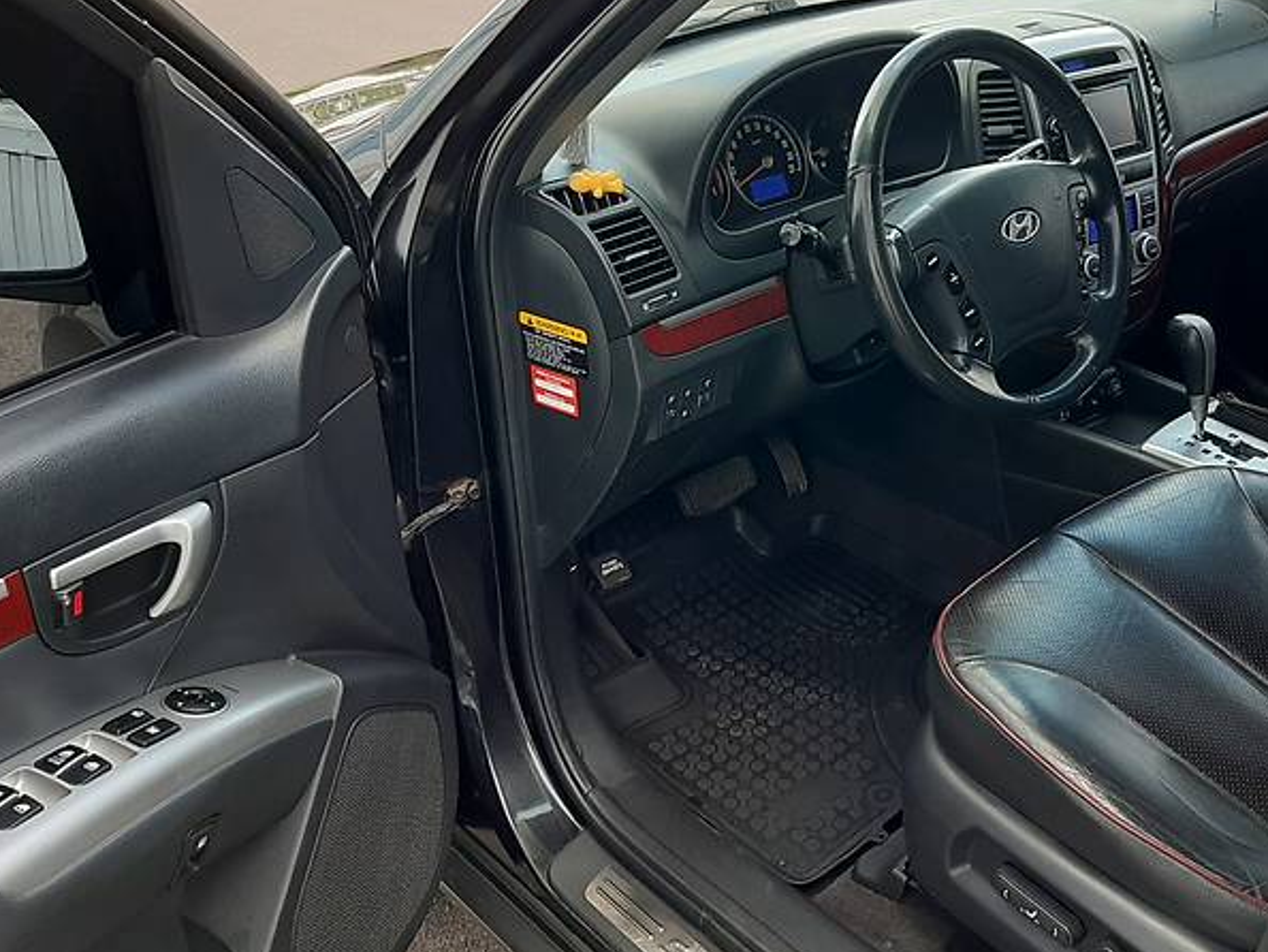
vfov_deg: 40.5
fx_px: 1283
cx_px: 768
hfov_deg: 52.2
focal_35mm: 35
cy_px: 378
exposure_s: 1/100
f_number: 1.7
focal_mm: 3.9
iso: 64
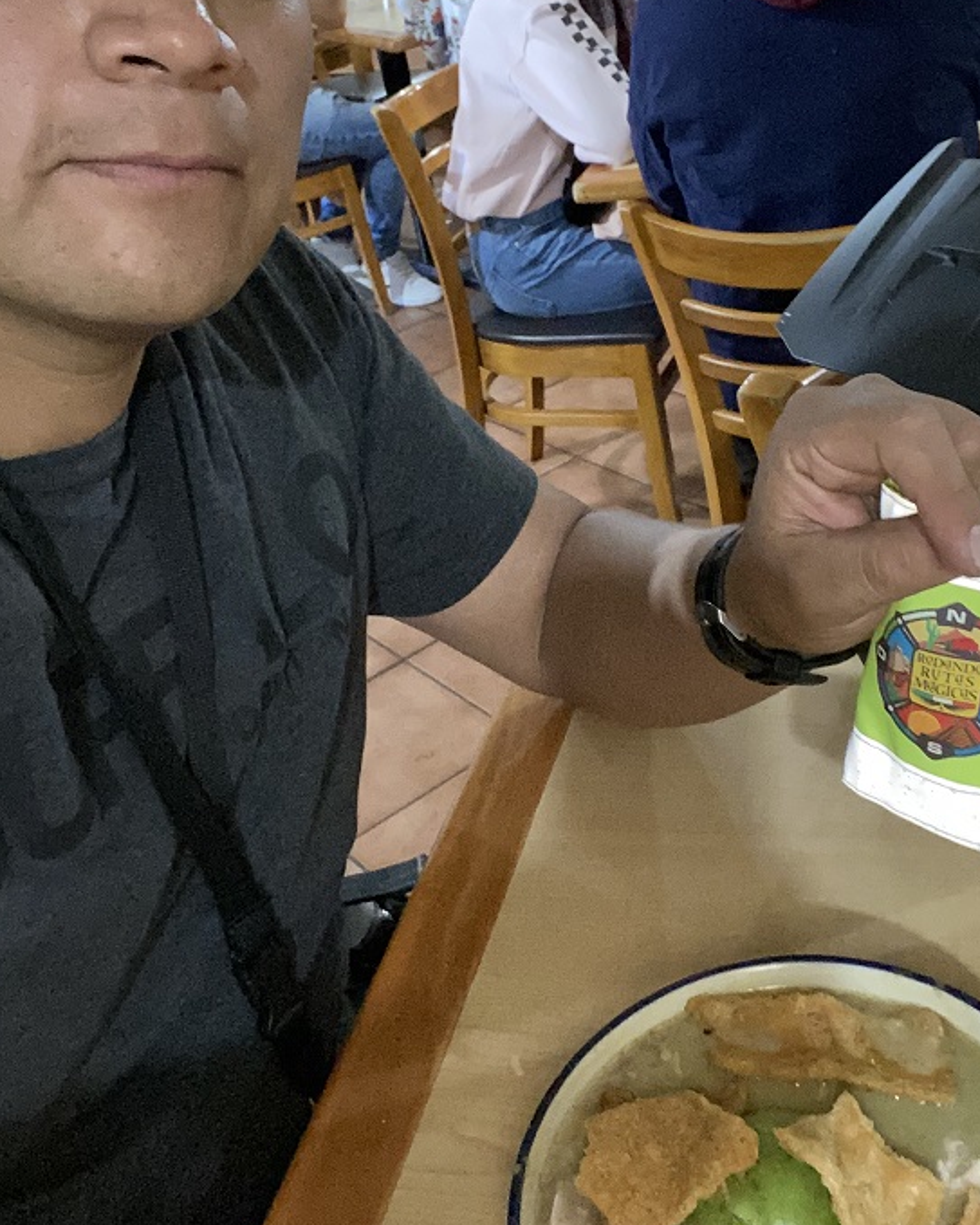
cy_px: 524
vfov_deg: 45.7
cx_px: 577
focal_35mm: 40
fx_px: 1451
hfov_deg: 37.2
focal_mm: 2.71
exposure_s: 1/34
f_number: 2.2
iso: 640
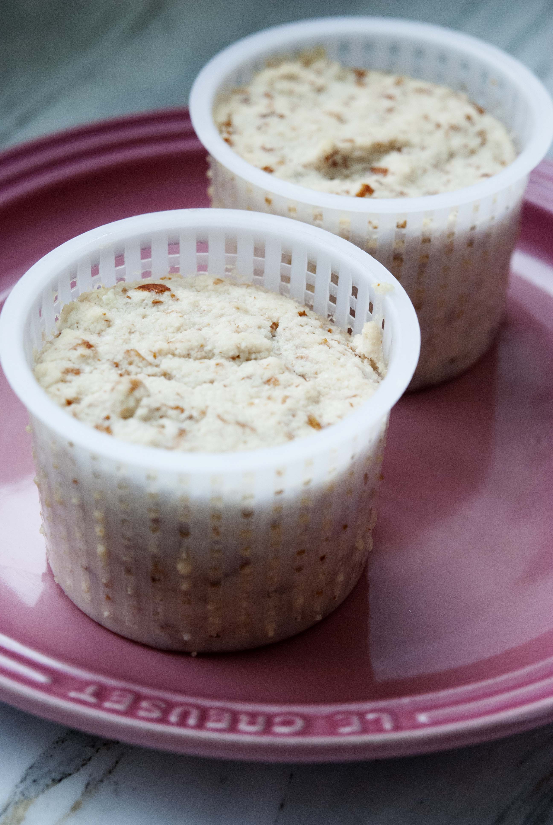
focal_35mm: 90
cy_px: 412
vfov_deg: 22.6
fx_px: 2068
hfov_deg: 15.2
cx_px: 276
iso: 800
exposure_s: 1/125
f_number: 7.1
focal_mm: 60
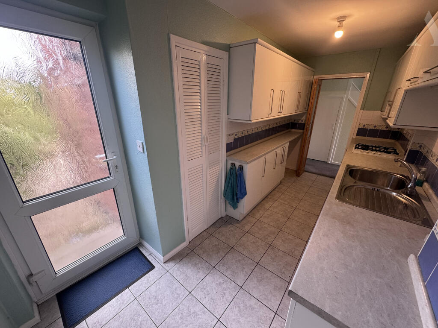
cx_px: 219
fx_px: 177
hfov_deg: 102.1
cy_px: 164
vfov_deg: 85.7
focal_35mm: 14
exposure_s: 1/99
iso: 160
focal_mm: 2.22
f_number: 2.2
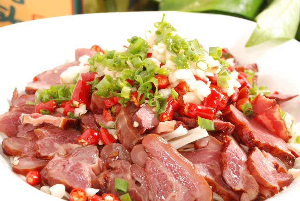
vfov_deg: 12.6
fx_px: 909
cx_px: 162
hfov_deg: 18.7
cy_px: 105
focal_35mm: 109
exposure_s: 1/125
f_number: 8
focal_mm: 58
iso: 125
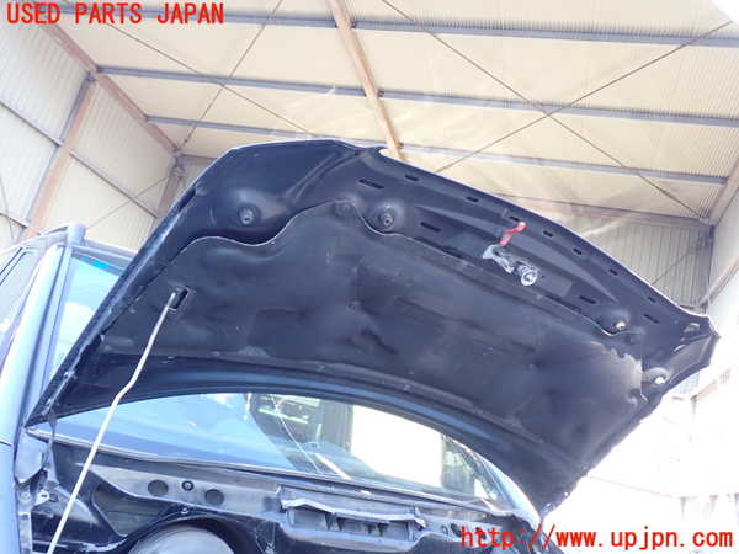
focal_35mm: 30
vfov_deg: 46.8
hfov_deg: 60.0
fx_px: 640
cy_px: 277
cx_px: 370
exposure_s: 1/60
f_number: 2.3
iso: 100
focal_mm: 5.4
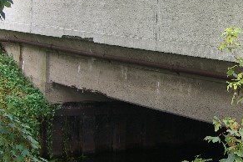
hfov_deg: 24.8
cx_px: 229
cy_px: 91
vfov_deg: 17.2
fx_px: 533
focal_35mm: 79
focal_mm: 7.9
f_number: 2.8
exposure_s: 1/125
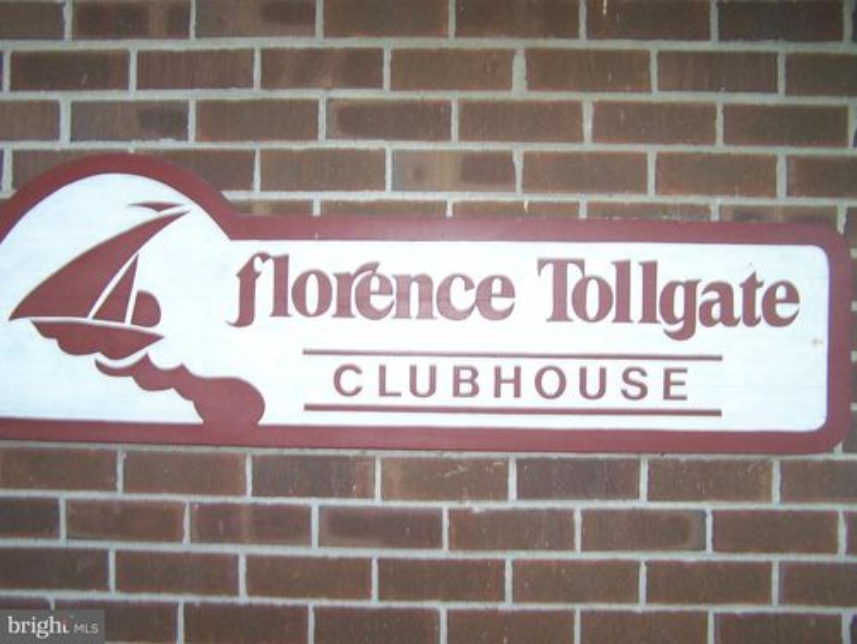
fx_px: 942
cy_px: 322
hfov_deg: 48.9
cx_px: 428
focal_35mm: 38
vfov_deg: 37.8
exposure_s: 1/60
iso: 160
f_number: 2.8
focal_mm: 6.3
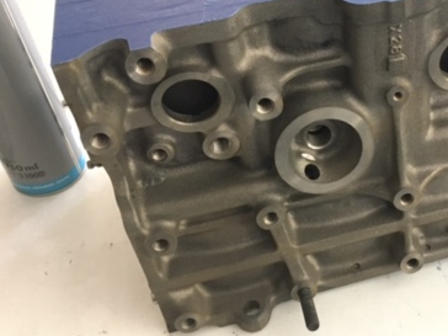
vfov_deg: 28.5
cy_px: 144
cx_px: 377
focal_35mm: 51
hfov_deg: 35.9
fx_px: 660
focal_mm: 4.15
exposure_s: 1/25
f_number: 2.2
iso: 200
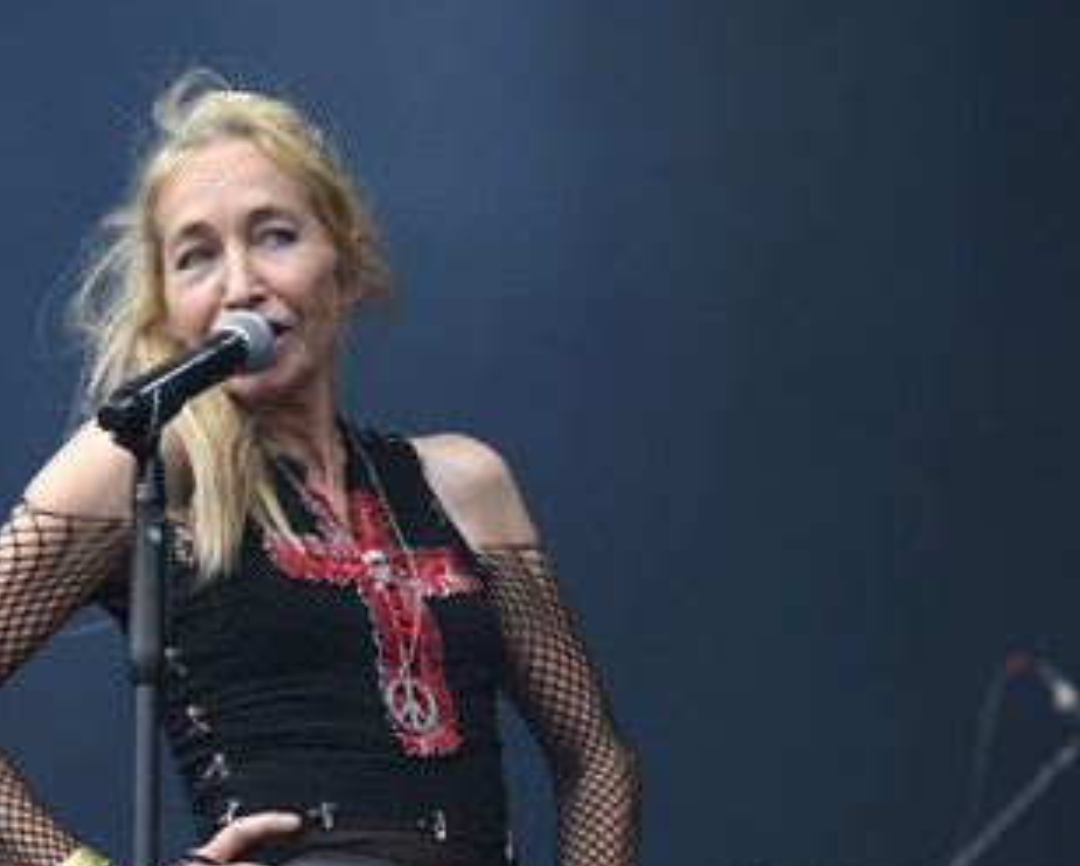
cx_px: 338
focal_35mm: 247
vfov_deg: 6.3
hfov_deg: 7.8
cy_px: 487
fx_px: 7903
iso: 320
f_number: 5
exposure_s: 1/800
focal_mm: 180
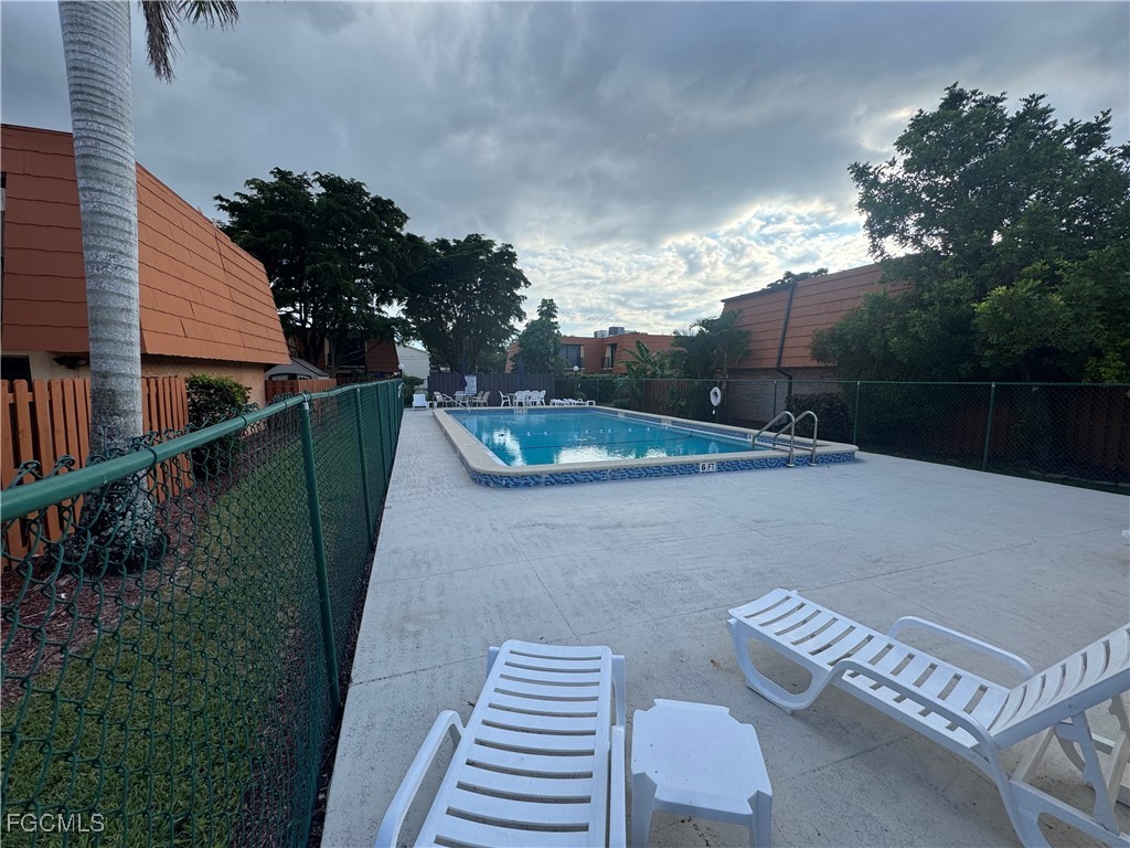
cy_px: 424
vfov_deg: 85.7
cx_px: 565
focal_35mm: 14
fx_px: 457
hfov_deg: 102.1
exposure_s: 1/707
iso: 40
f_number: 2.2
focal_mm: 2.22
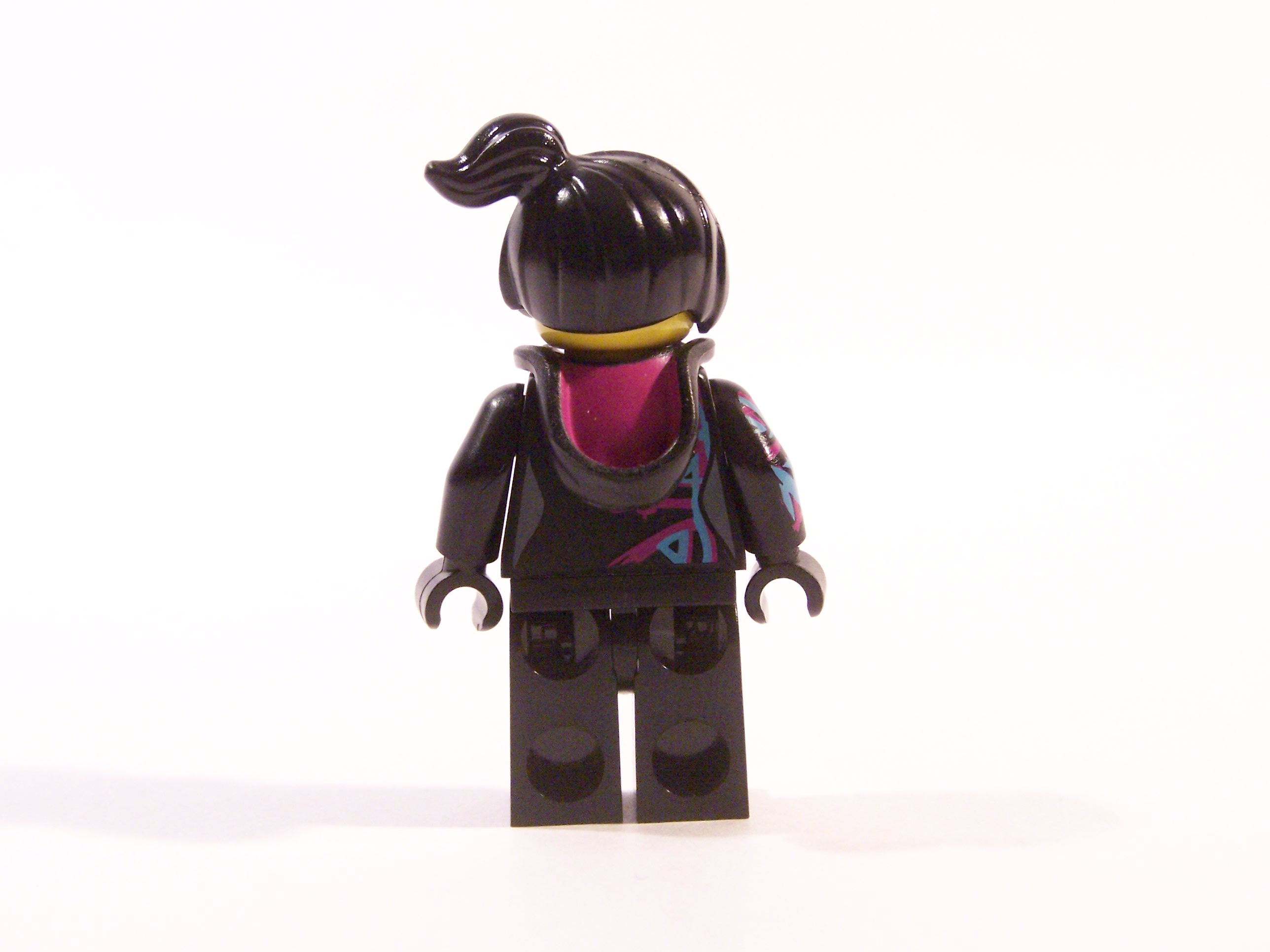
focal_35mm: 67
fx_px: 2458
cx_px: 635
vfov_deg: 21.9
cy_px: 476
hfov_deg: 29.0
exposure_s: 1/30
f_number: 3.6
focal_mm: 11.1
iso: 400
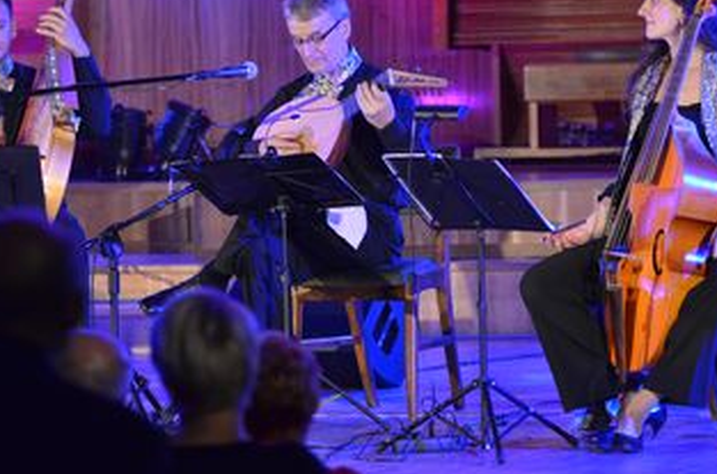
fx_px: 4504
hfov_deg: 9.1
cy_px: 140
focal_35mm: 227
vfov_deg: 6.0
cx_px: 314
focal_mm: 105
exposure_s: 1/50
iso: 1250
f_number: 2.8
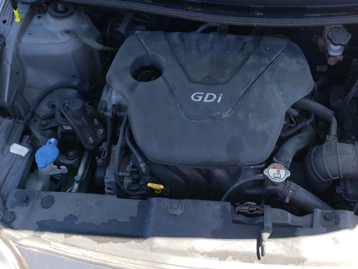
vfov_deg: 35.2
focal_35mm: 40
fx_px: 414
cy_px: 68
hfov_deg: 46.3
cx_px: 226
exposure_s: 1/500
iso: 50
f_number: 1.5
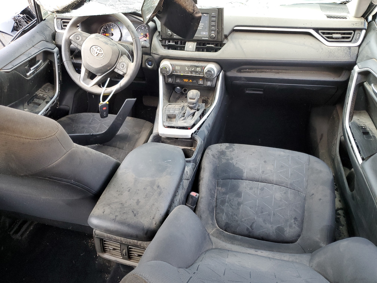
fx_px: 283
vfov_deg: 53.1
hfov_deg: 67.3
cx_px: 188
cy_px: 142
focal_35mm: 26
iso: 92
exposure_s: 1/60.2
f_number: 1.5
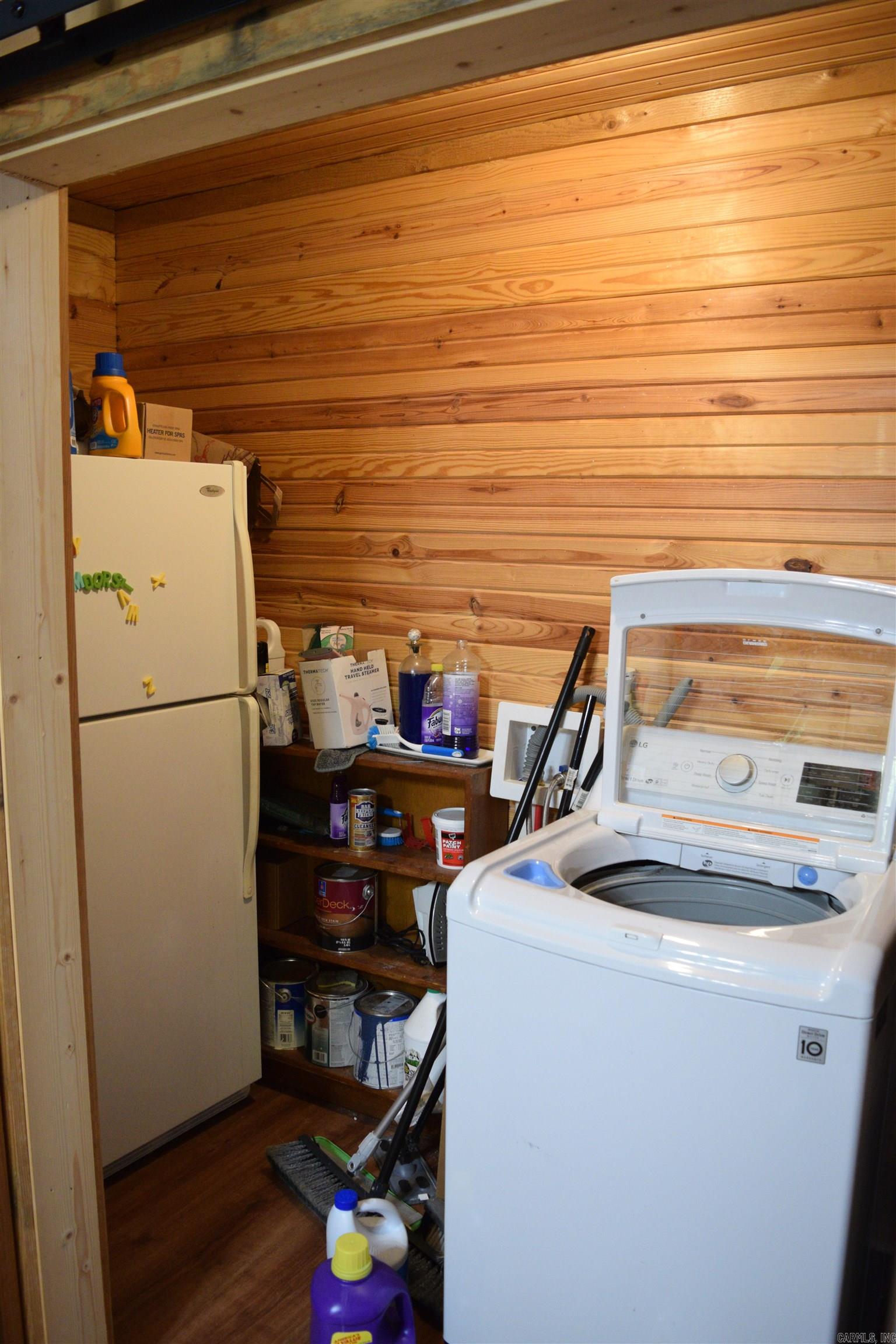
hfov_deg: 47.9
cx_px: 448
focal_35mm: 27
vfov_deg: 67.4
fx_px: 1008
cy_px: 672
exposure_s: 1/80
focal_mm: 18
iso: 1600
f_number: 3.5
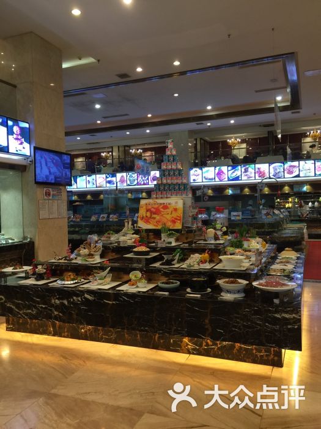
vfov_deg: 61.7
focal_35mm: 29
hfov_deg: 48.2
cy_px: 214
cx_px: 160
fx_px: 359
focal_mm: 4.15
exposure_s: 1/15
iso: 32
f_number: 2.2
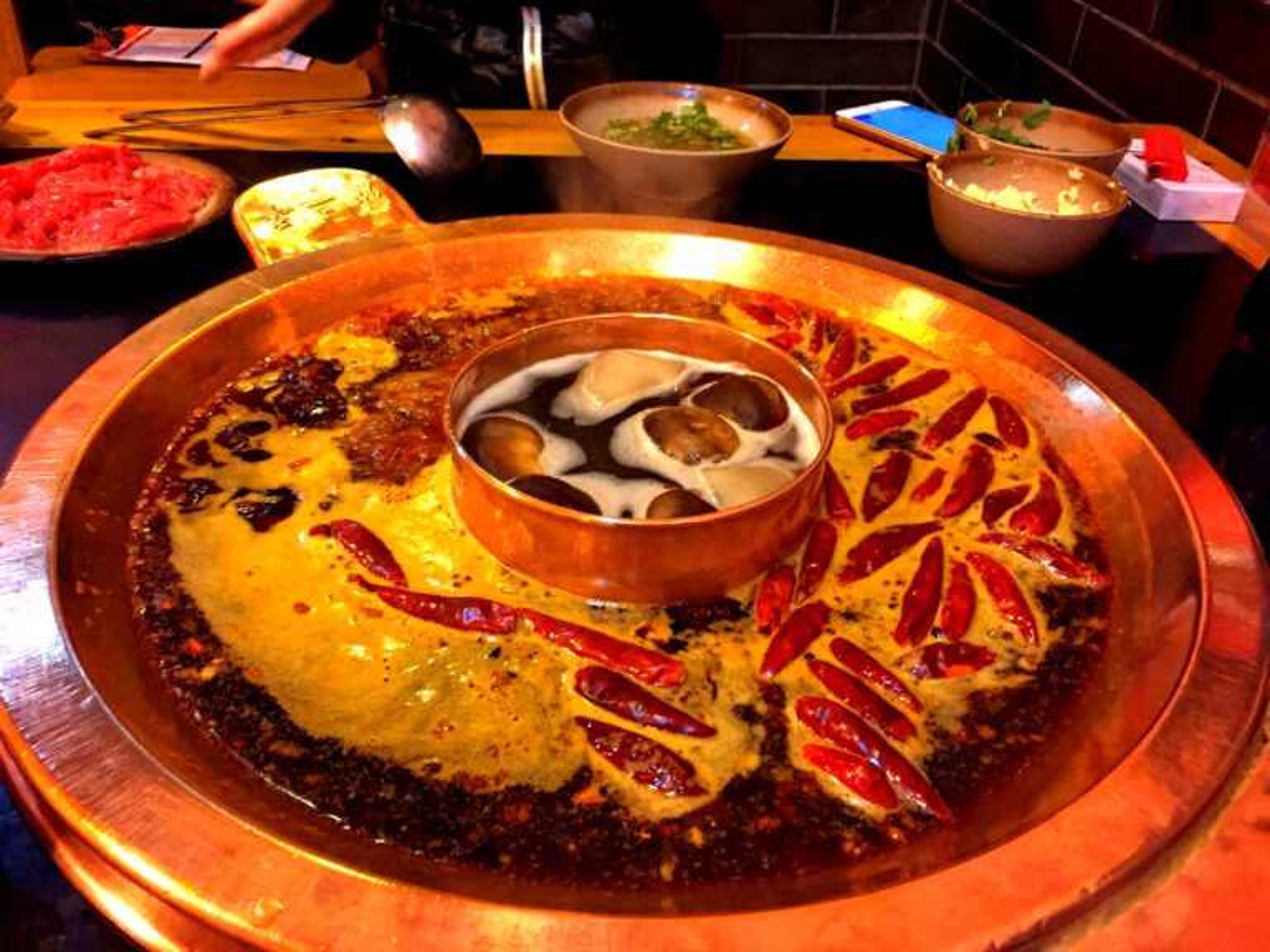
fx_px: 1064
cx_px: 635
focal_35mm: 29
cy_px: 476
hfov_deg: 61.7
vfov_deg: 48.2
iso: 320
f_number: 2.2
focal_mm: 4.15
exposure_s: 1/17
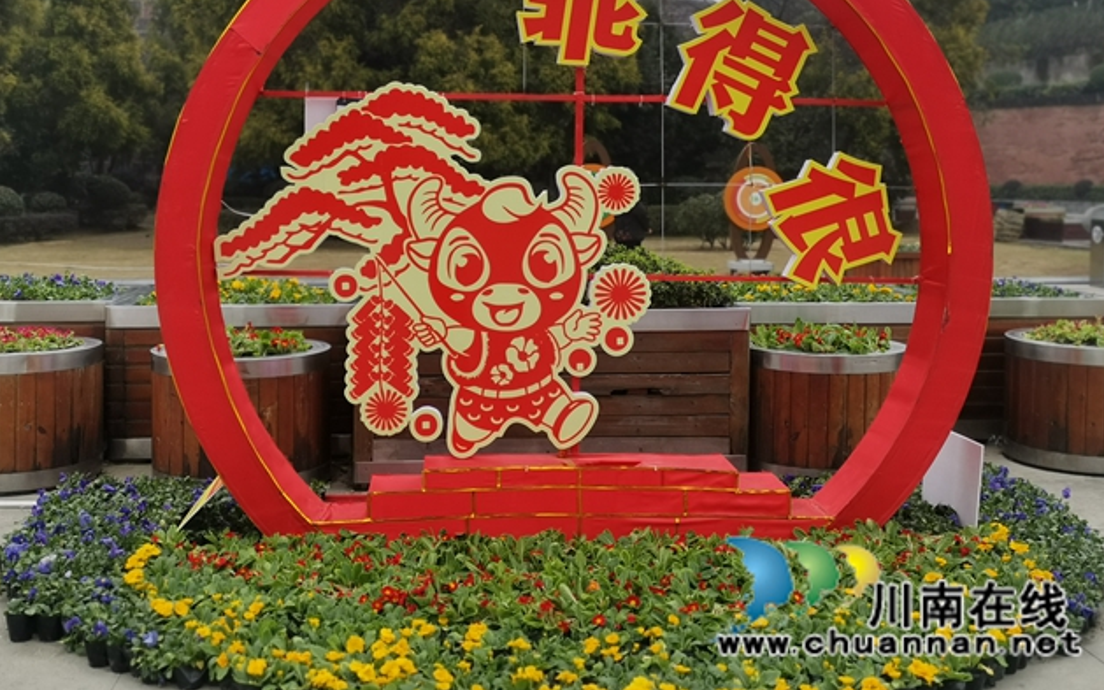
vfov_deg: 31.2
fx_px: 1233
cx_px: 555
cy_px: 274
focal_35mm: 41
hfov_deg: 48.2
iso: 50
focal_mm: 4.75
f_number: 4
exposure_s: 1/290
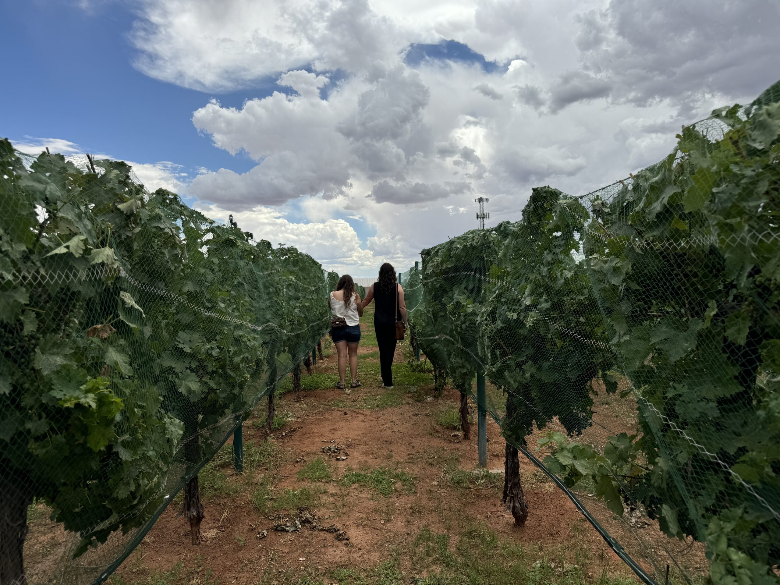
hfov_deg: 71.6
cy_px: 292
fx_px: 541
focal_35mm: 24
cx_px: 390
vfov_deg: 56.8
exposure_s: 1/4950
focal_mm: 6.76
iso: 80
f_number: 1.78
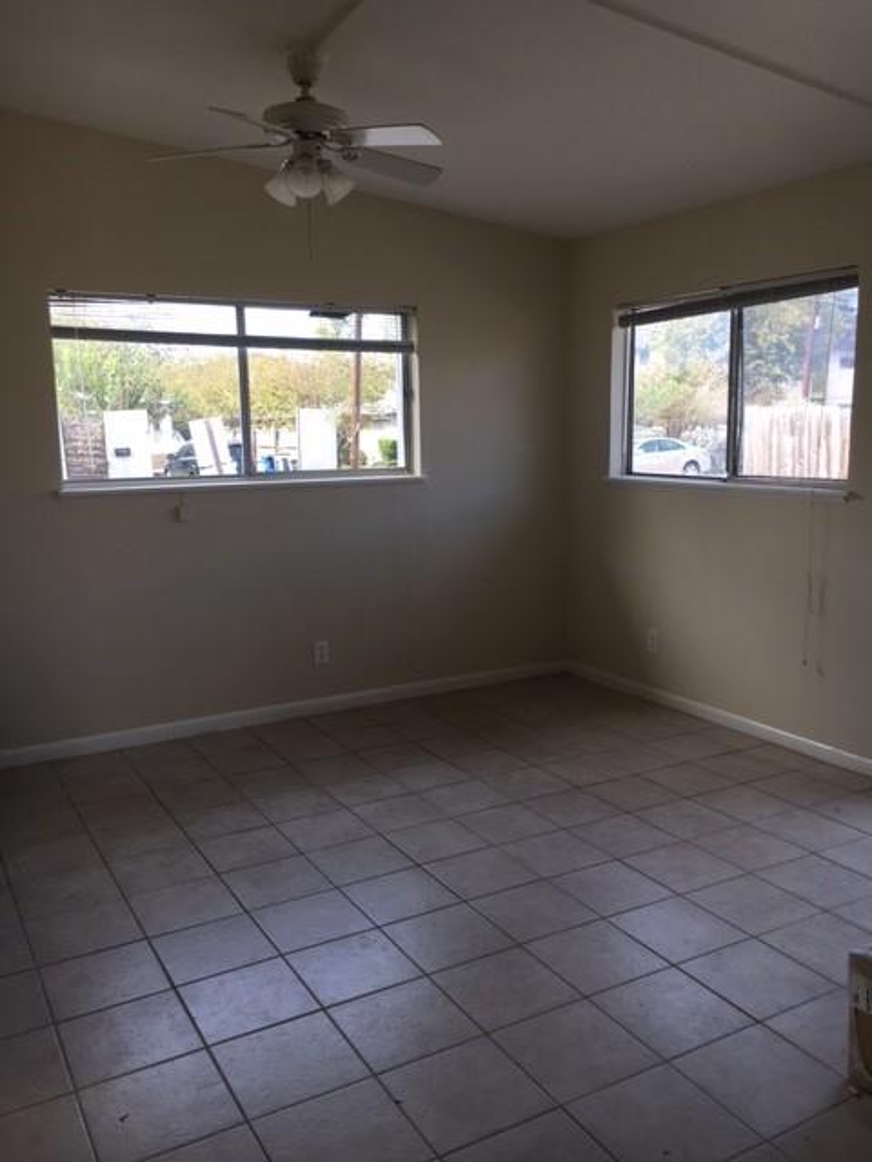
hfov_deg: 48.2
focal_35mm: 29
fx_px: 974
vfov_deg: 61.7
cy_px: 581
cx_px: 436
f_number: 2.2
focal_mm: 4.15
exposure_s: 1/120
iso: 25
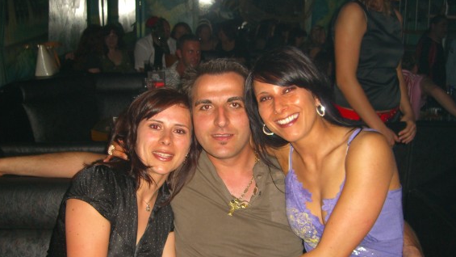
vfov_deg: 27.1
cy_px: 154
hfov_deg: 46.4
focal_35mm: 44
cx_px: 219
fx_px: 532
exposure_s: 1/60
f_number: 2.8
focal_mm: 7.9
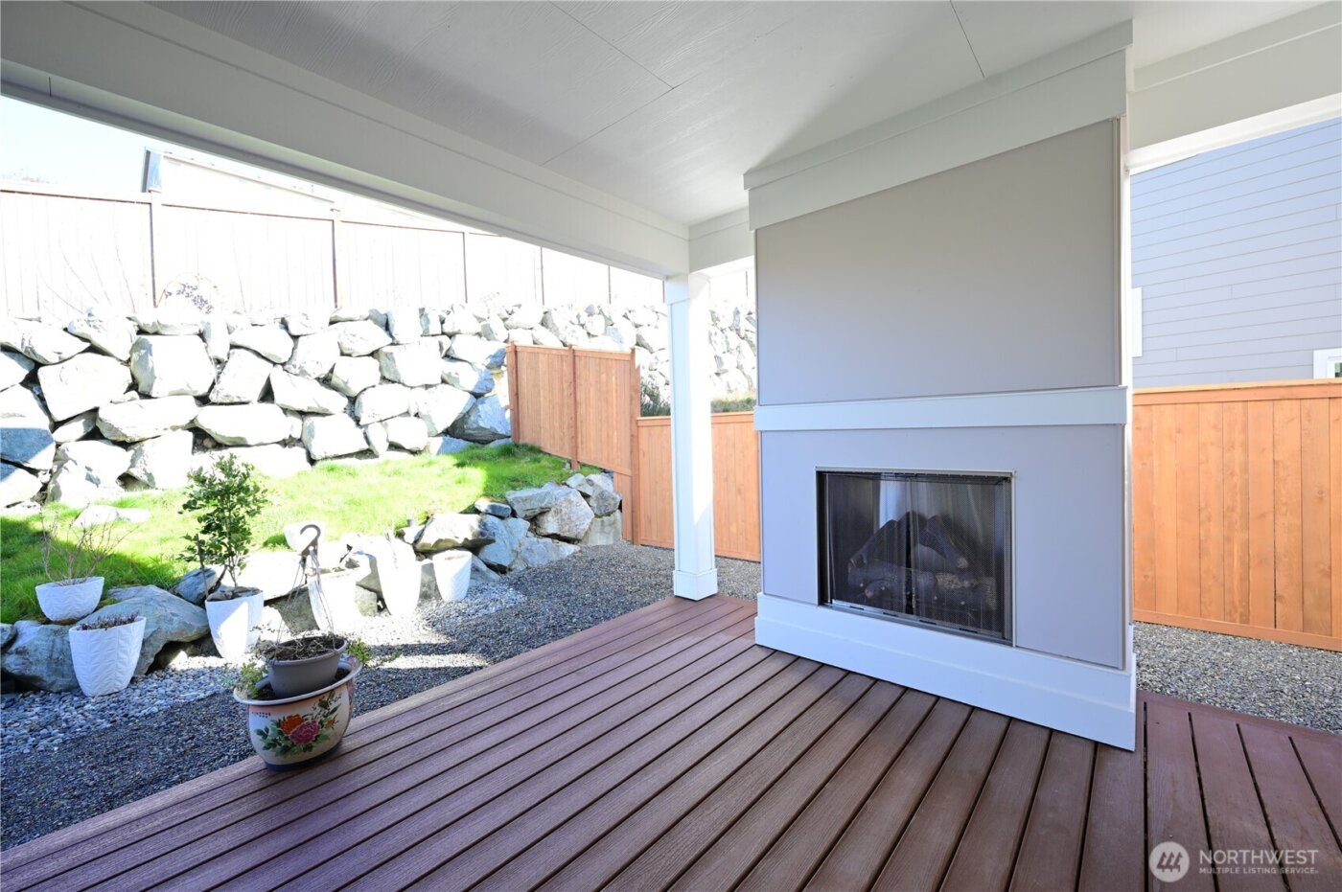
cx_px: 671
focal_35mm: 14
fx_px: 521
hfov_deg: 104.3
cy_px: 446
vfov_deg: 81.1
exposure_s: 1/160
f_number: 6.3
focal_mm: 14
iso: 500
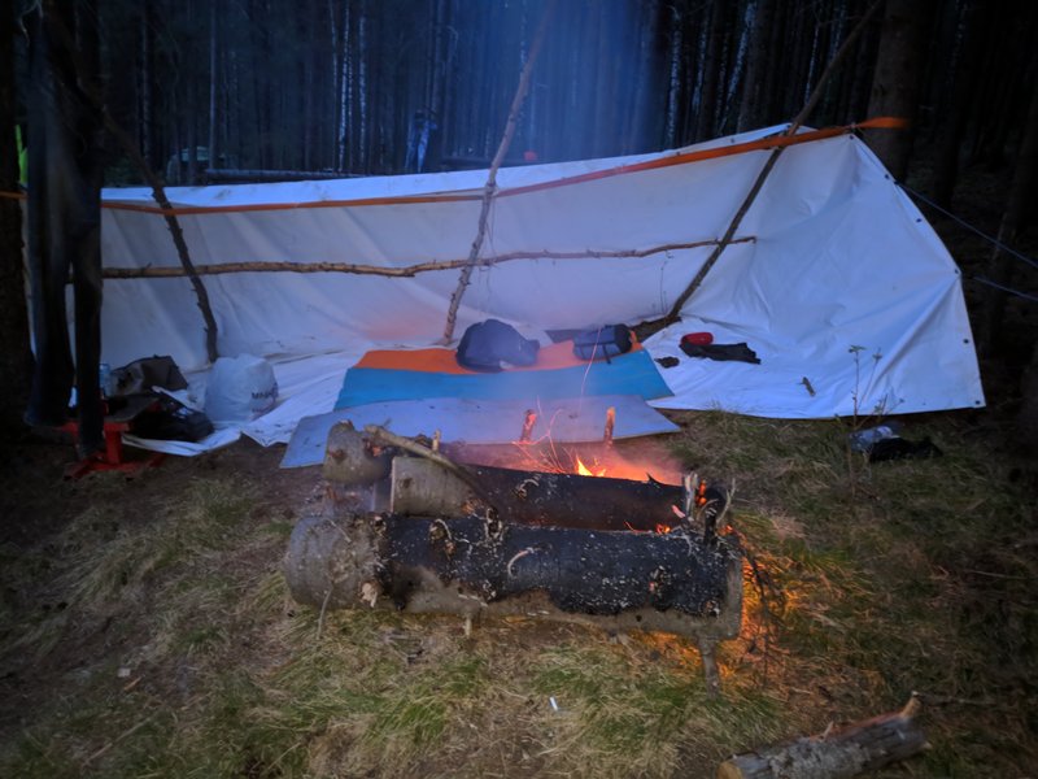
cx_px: 519
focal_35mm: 24
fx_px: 720
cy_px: 390
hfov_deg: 71.6
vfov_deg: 56.8
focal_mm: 3.94
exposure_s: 1/1.25
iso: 477
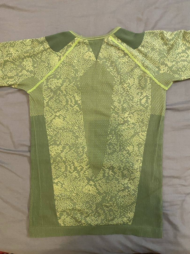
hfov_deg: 53.1
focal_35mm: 26
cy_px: 127
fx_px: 190
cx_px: 95
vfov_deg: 67.3
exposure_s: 1/33
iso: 640
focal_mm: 4.25
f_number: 1.8
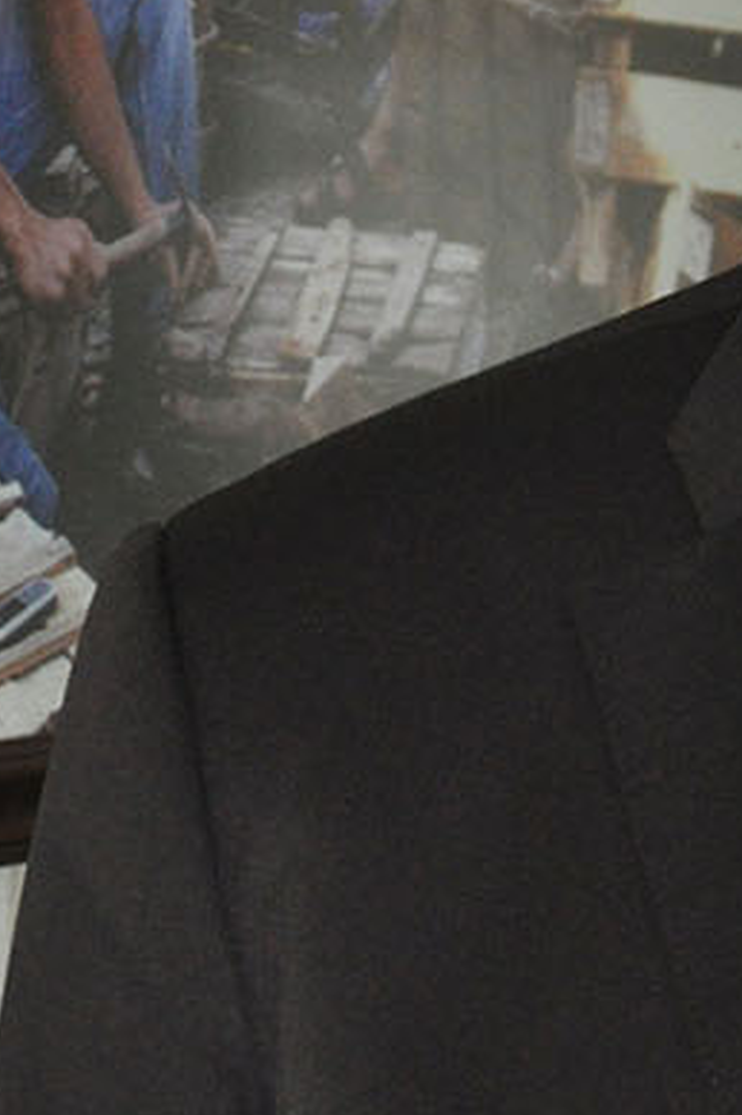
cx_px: 1274
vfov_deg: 8.7
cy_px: 284
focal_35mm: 238
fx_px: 7363
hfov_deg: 5.7
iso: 800
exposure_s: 1/60
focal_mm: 45
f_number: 4.8
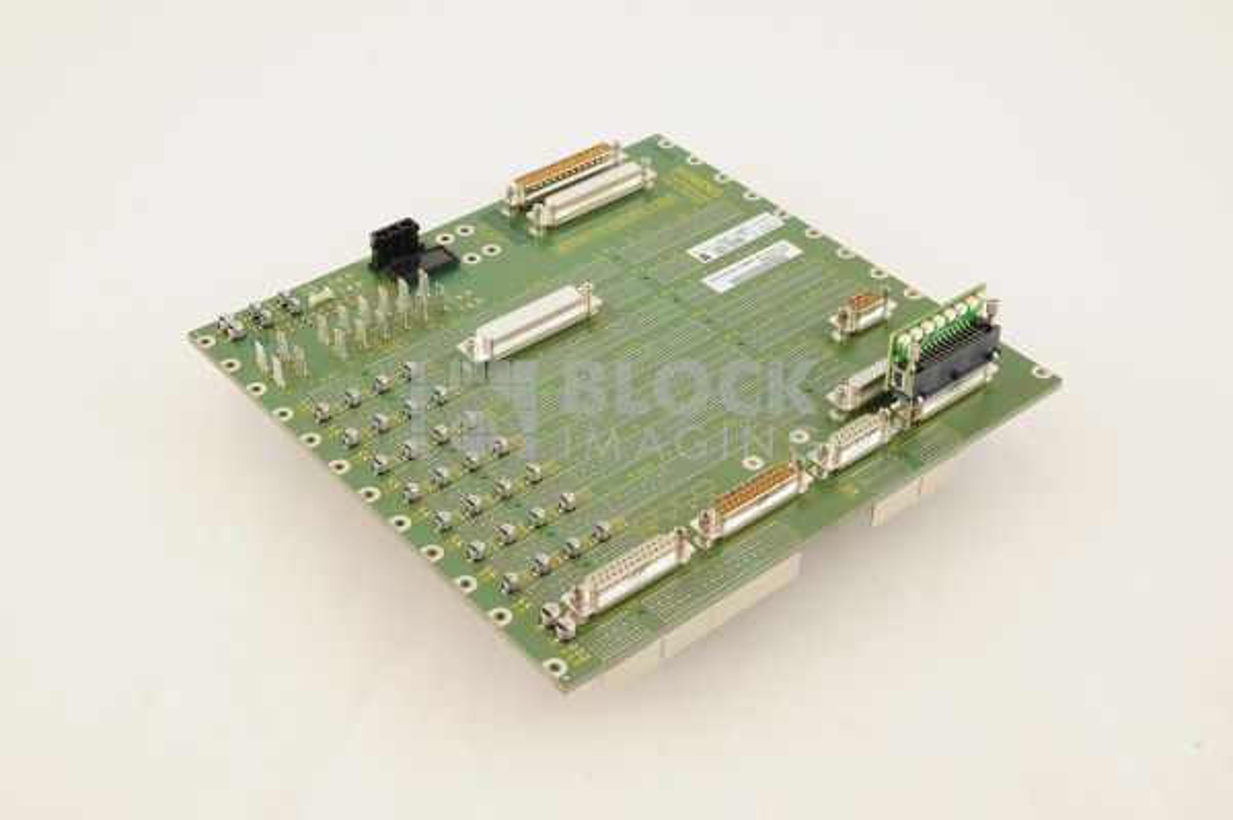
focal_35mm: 50
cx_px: 616
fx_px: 1711
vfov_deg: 26.9
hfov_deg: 39.6
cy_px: 410
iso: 1600
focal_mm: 50
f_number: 11
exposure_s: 1/125
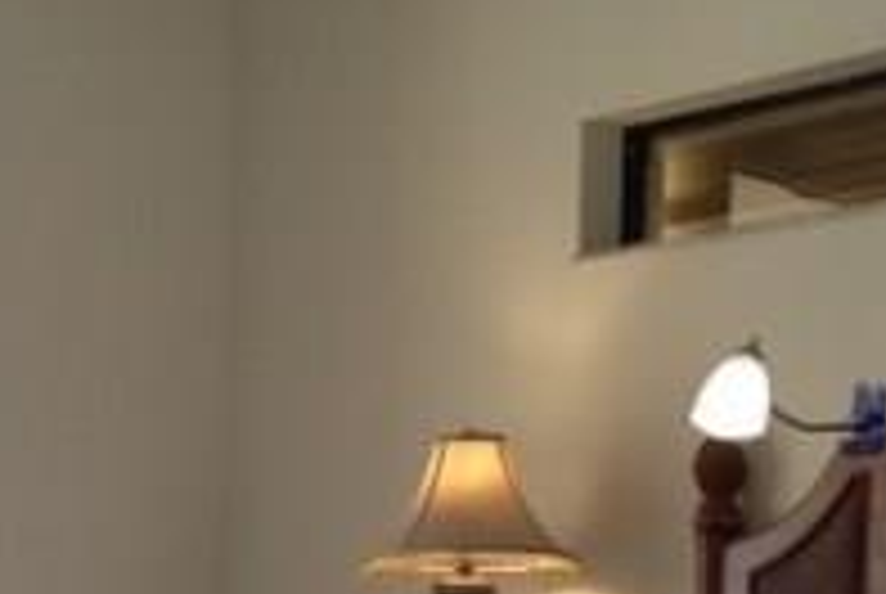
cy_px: 882
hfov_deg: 17.3
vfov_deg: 11.2
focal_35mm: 118
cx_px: 526
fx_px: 2908
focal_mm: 4.28
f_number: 2.4
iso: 50
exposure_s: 1/40
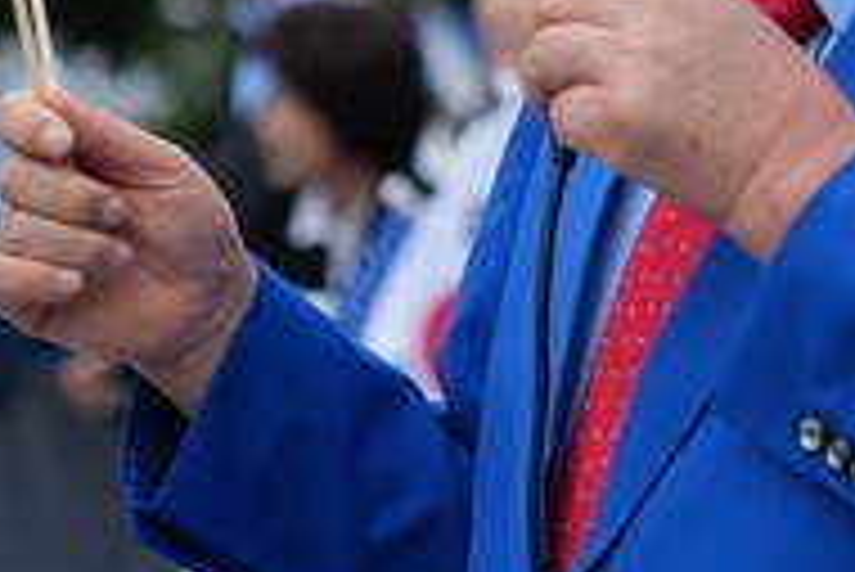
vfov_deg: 6.7
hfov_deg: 10.2
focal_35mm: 202
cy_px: -203
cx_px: 626
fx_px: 4801
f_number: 2.8
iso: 200
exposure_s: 1/1000
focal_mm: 64
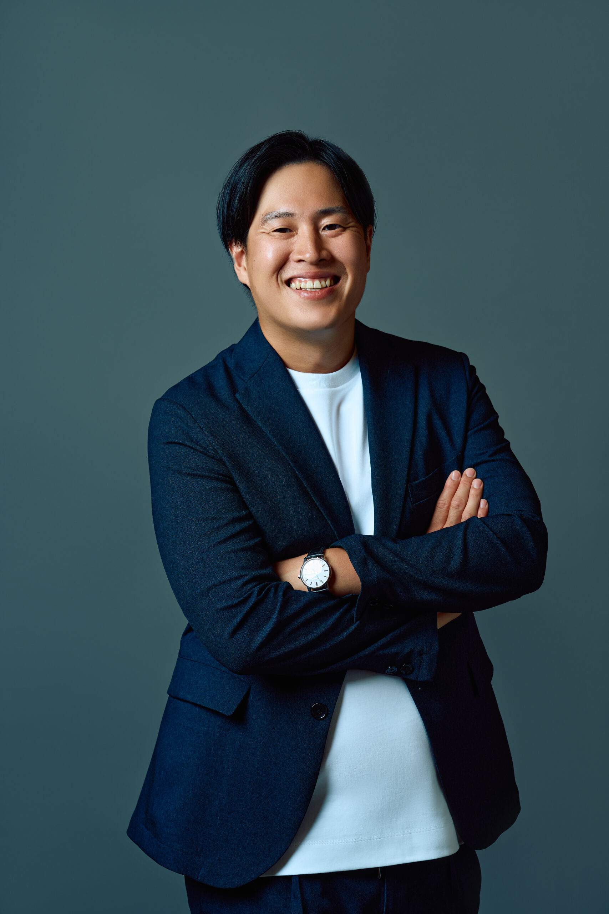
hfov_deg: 16.1
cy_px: 457
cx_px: 304
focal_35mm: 85
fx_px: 2156
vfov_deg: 23.9
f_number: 5.6
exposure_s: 1/125
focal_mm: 85
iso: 100
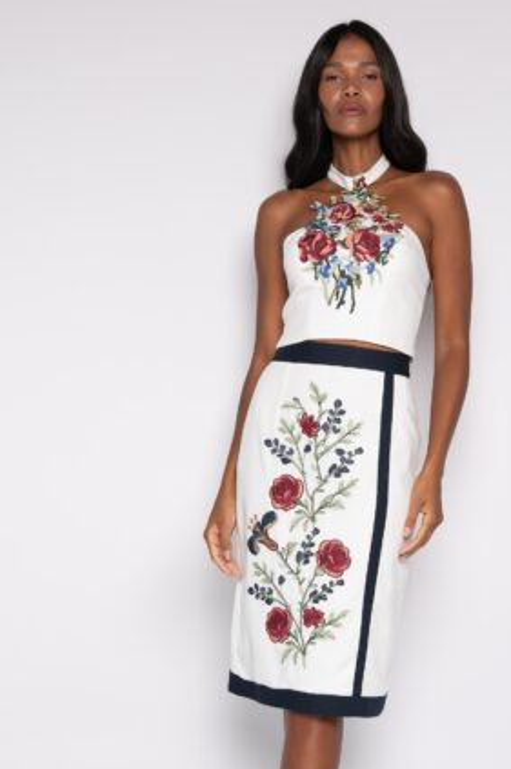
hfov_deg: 21.1
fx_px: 1366
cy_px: 492
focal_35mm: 64
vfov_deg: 31.3
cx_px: 333
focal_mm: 45
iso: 200
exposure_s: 1/160
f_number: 7.1
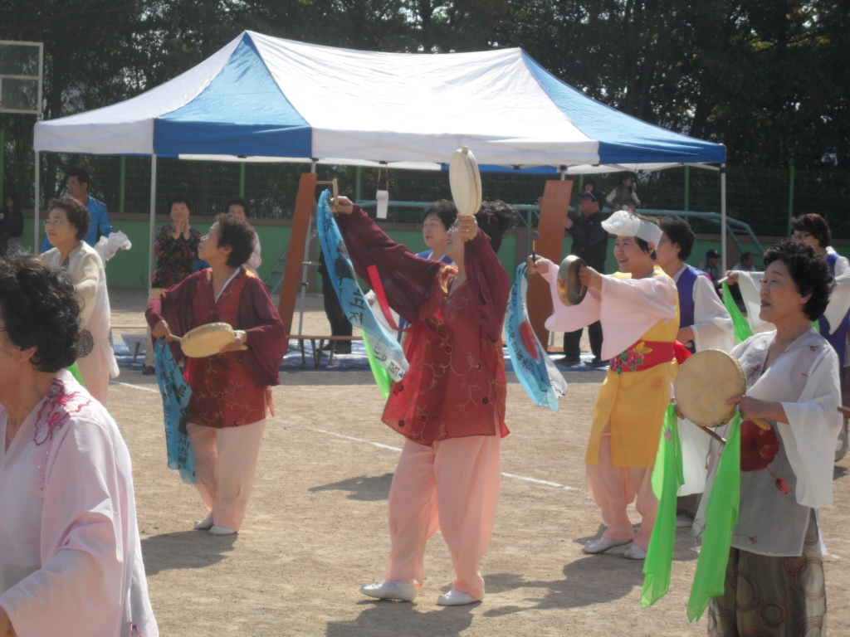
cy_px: 318
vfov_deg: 14.1
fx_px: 2578
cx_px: 425
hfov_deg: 18.7
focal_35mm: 105
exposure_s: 1/500
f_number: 5.2
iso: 100
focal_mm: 18.6
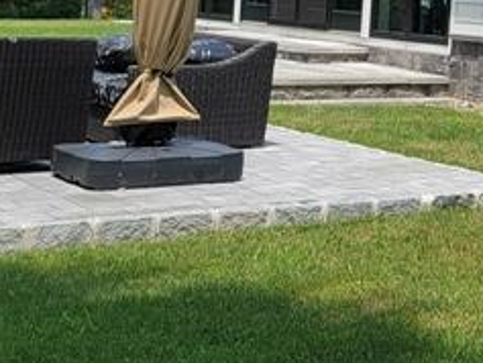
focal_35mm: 108
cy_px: -102
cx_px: 829
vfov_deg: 13.3
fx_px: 1508
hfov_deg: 15.9
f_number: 1.8
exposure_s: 1/880
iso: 20
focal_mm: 7
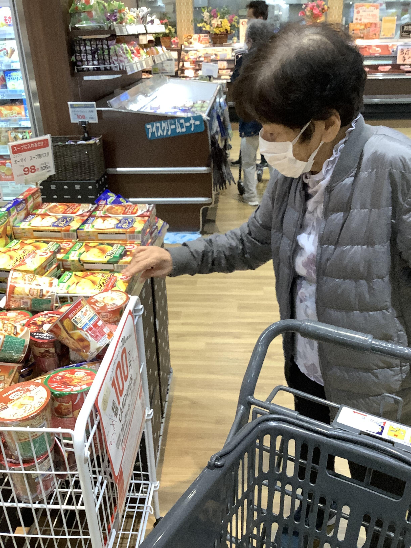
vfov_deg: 58.4
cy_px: 274
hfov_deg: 45.4
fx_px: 491
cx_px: 206
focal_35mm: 31
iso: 160
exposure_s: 1/50
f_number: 2.4
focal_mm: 3.3
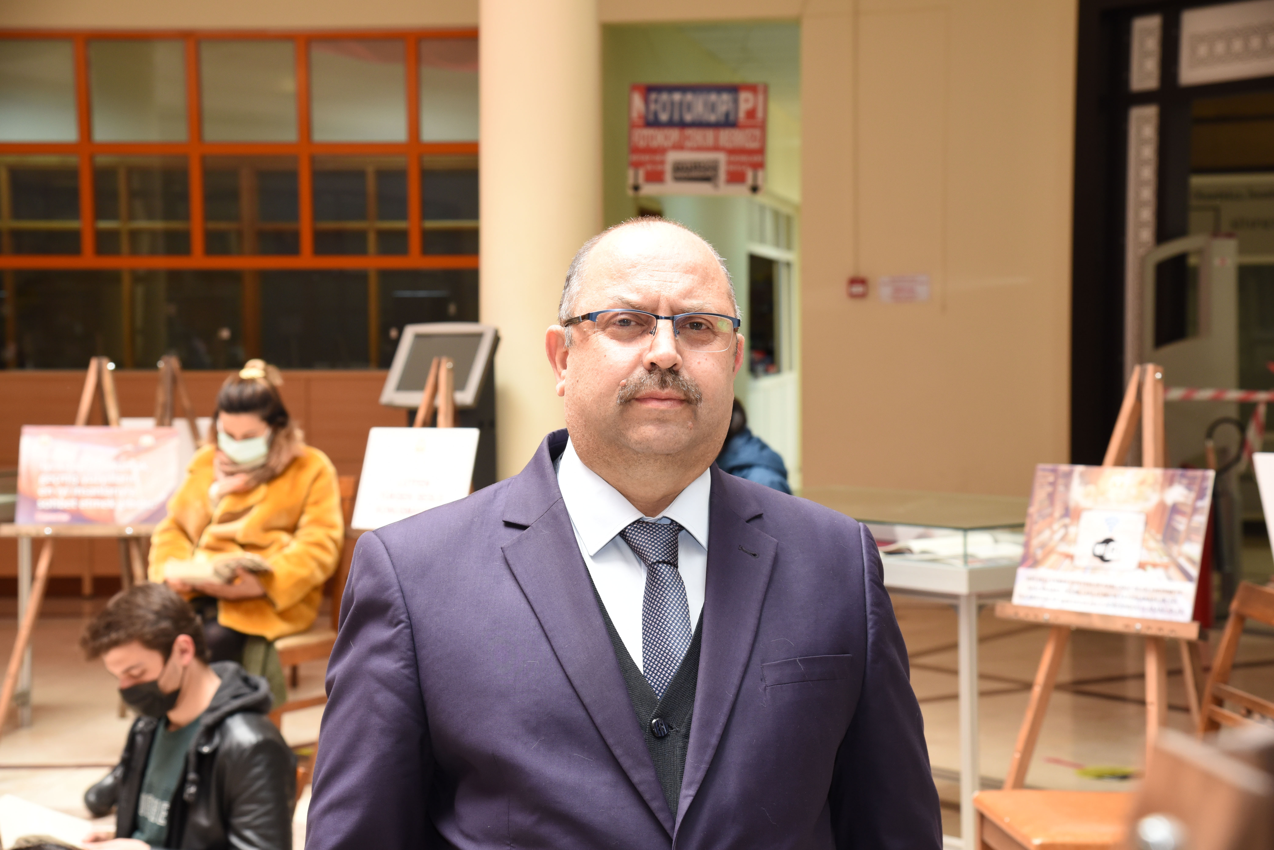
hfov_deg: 28.8
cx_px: 637
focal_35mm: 70
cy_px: 425
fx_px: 2478
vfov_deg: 19.5
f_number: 8
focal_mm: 70
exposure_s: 1/50
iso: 1250
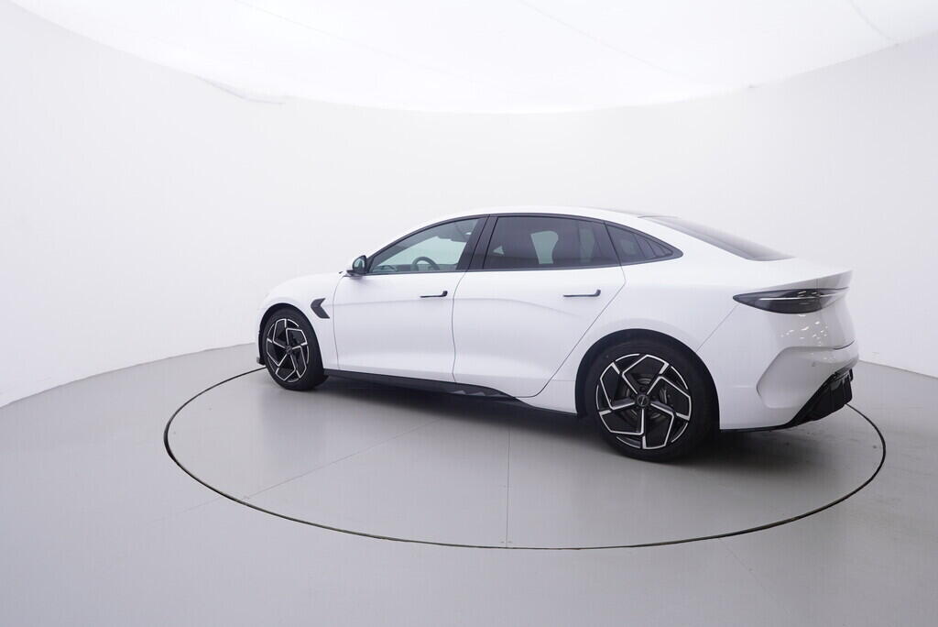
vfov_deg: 56.2
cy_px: 314
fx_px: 587
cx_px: 469
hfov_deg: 77.3
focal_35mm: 22
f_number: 5
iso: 200
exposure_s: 1/80
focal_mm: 15
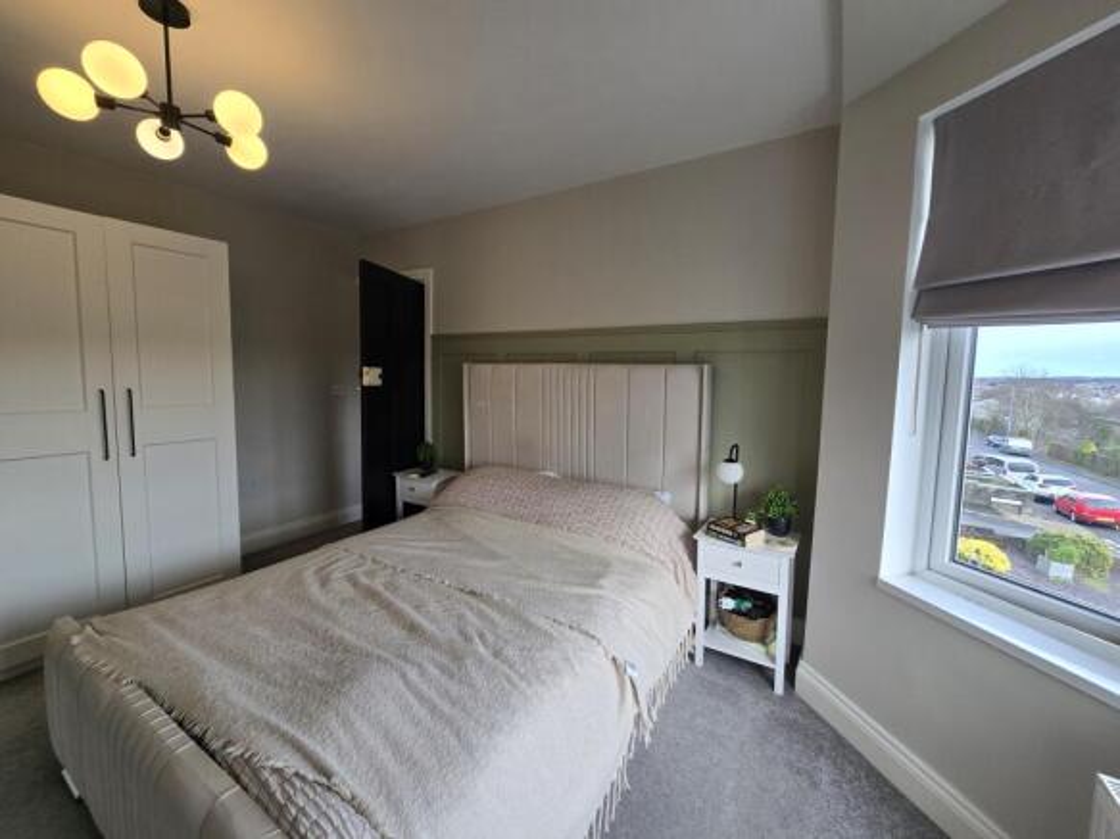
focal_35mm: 13
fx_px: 421
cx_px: 560
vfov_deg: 89.9
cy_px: 420
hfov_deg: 106.2
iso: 50
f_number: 2.2
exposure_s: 1/100
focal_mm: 2.2
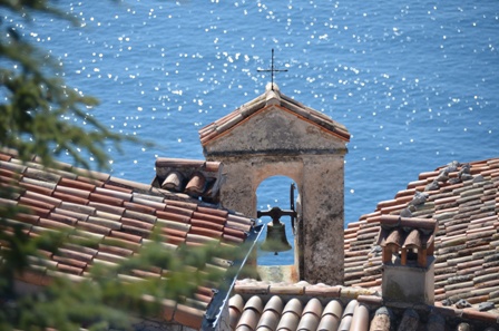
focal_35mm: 300
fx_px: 4151
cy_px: 166
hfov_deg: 6.9
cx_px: 250
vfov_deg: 4.6
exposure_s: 1/640
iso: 200
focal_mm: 200
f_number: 6.3
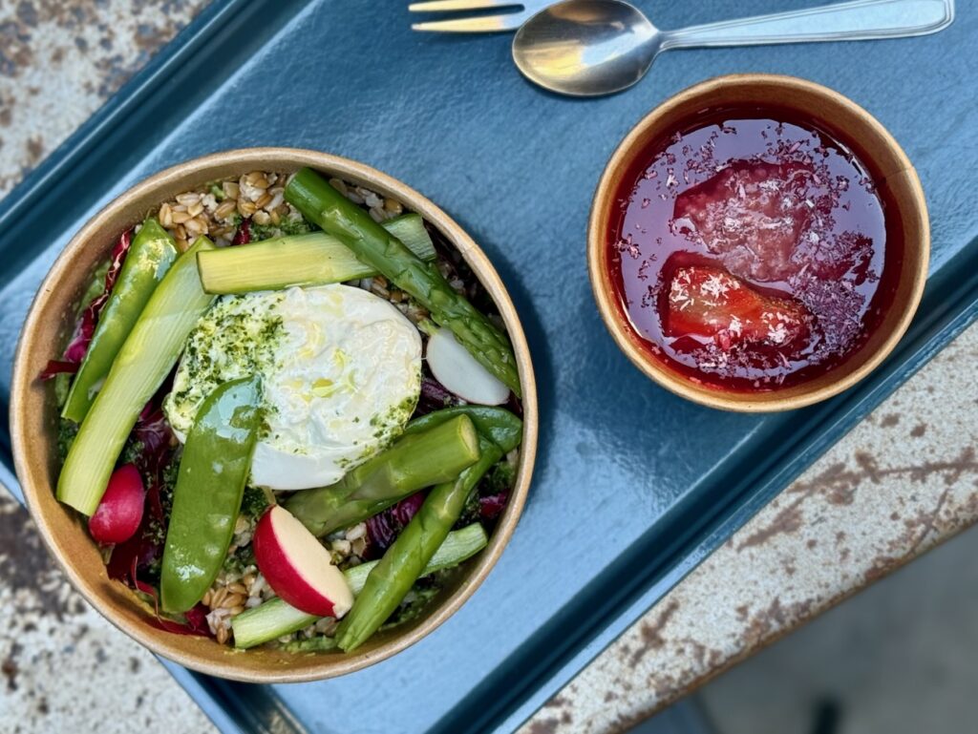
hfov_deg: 39.6
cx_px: 489
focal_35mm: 48
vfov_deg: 30.3
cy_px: 367
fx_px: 1357
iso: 50
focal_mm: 6.76
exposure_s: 1/131
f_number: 1.78
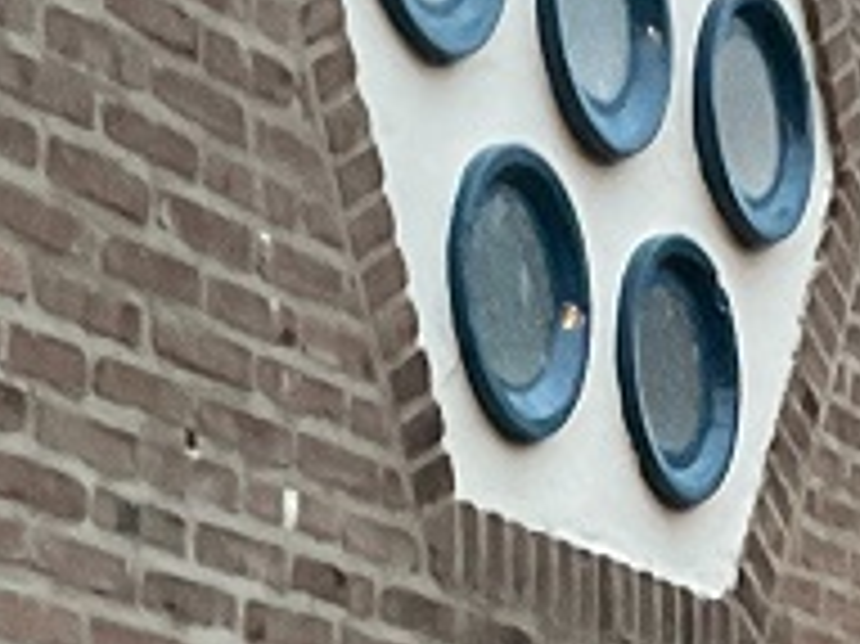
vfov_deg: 8.0
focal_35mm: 182
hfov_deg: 10.8
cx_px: 851
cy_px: 955
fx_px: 4519
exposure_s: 1/40
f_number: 1.8
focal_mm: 3
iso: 250
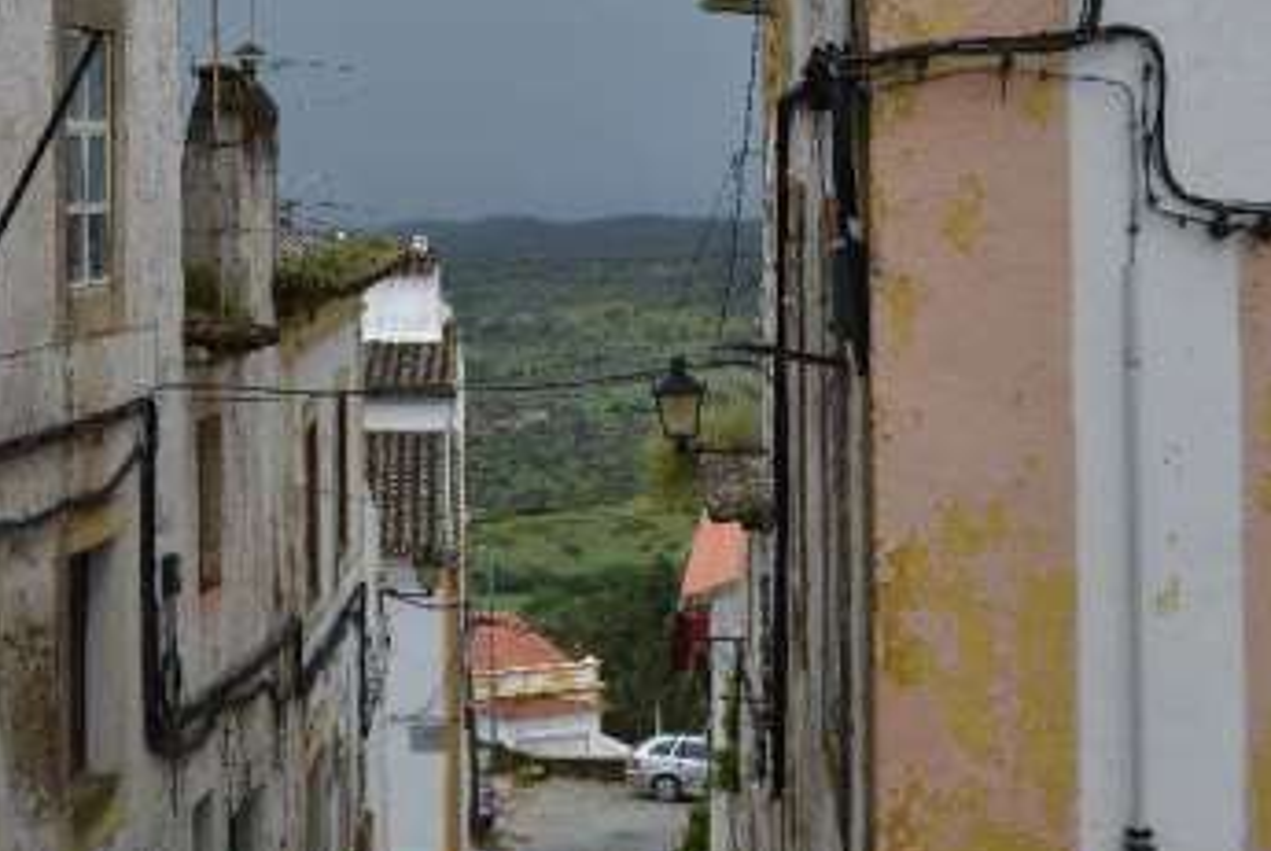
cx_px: -74
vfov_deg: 15.5
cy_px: 181
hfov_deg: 22.0
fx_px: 3111
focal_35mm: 88
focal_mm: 38
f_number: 11
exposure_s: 1/100
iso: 125
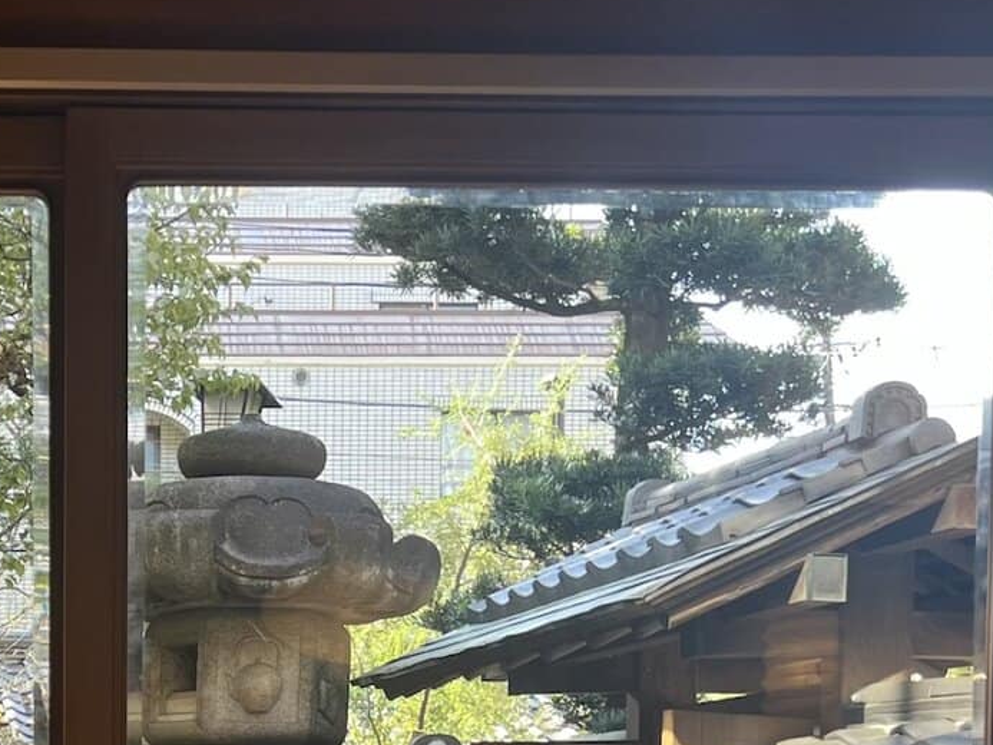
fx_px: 2066
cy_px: 964
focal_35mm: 72
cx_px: 24
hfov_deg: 25.8
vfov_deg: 19.0
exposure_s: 1/125
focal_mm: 5.7
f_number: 1.5
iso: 32
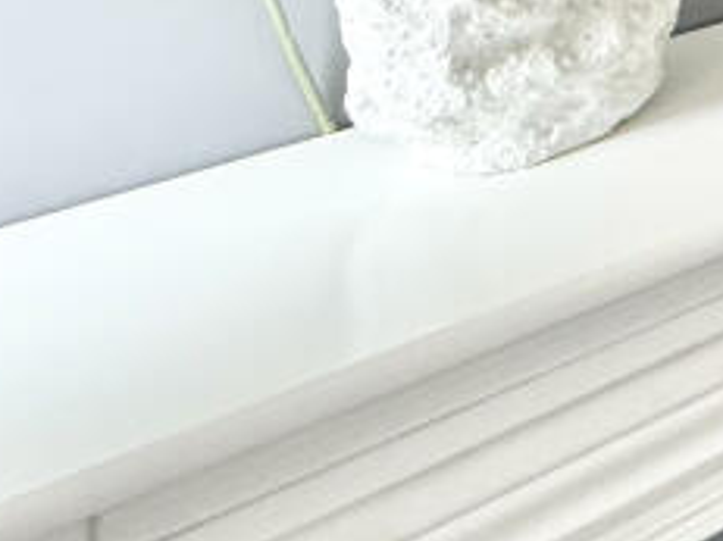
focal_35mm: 62
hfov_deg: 17.2
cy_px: -482
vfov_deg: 17.9
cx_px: 1581
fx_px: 1294
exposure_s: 1/60
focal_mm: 2.22
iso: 500
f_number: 2.2
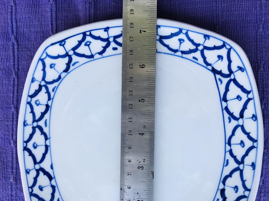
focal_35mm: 38
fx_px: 295
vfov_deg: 37.4
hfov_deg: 48.9
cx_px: 148
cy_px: 132
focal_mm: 3.99
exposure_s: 1/150
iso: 20
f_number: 1.8
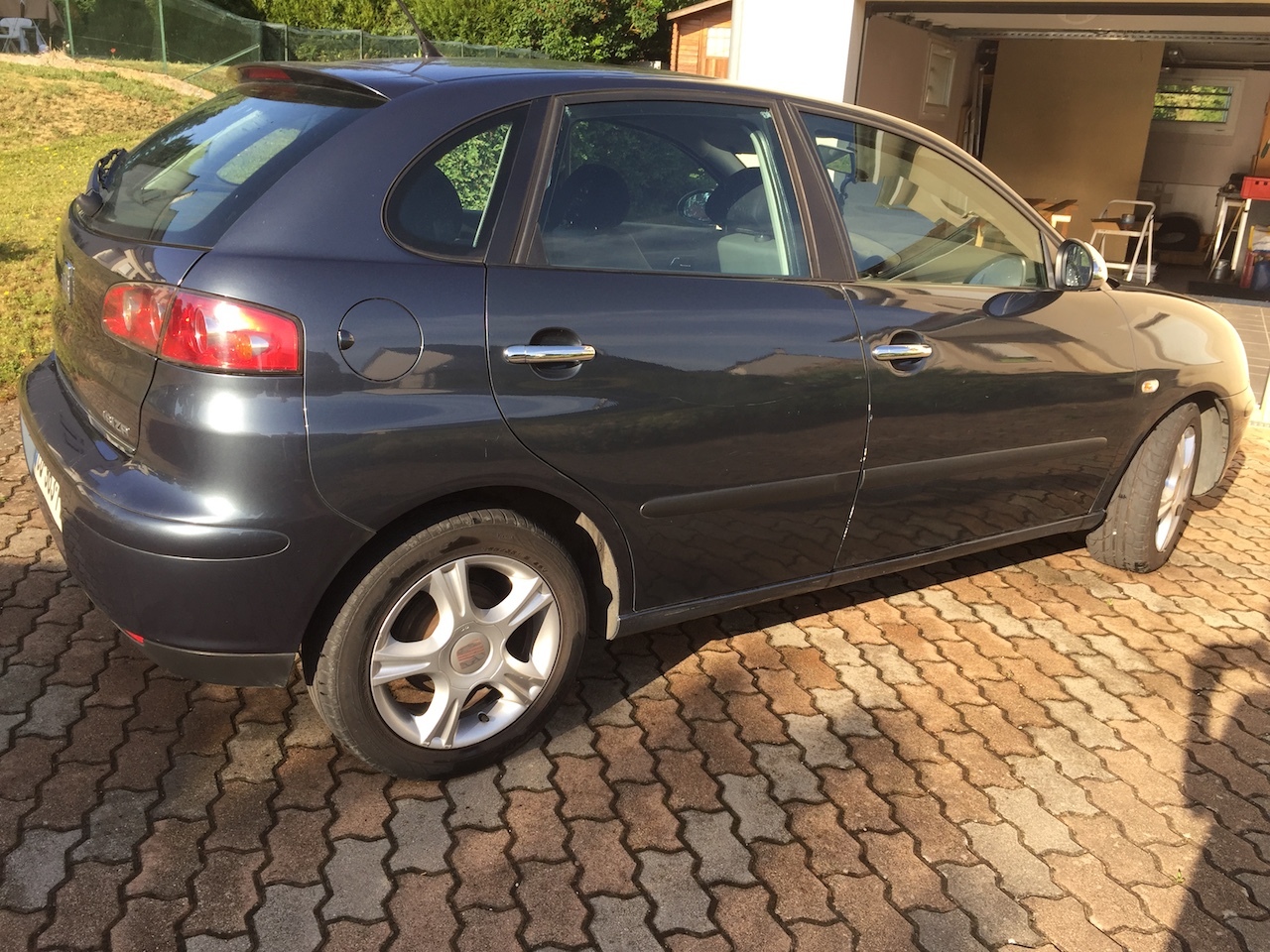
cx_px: 635
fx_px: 1064
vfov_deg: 48.2
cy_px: 476
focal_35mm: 29
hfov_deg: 61.7
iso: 32
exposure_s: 1/527
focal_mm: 4.15
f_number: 2.2
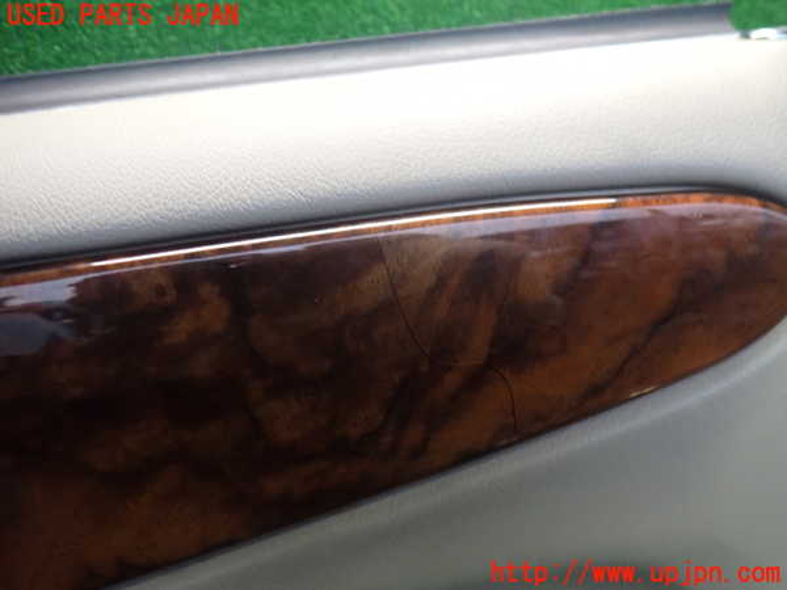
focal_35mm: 30
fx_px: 682
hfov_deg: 60.0
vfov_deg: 46.8
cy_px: 295
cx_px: 394
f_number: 2.3
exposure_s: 1/30
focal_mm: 5.4
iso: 250
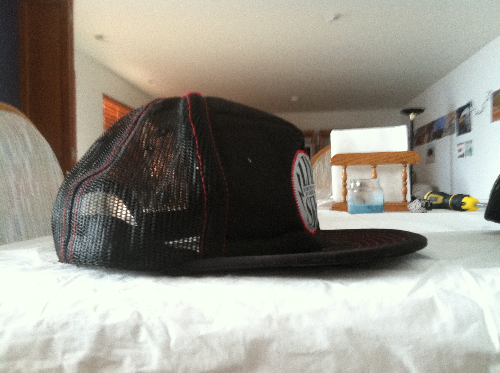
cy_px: 186
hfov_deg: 52.7
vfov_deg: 40.6
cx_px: 250
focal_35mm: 35
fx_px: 505
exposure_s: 1/15
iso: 200
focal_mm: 3.85
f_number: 2.8
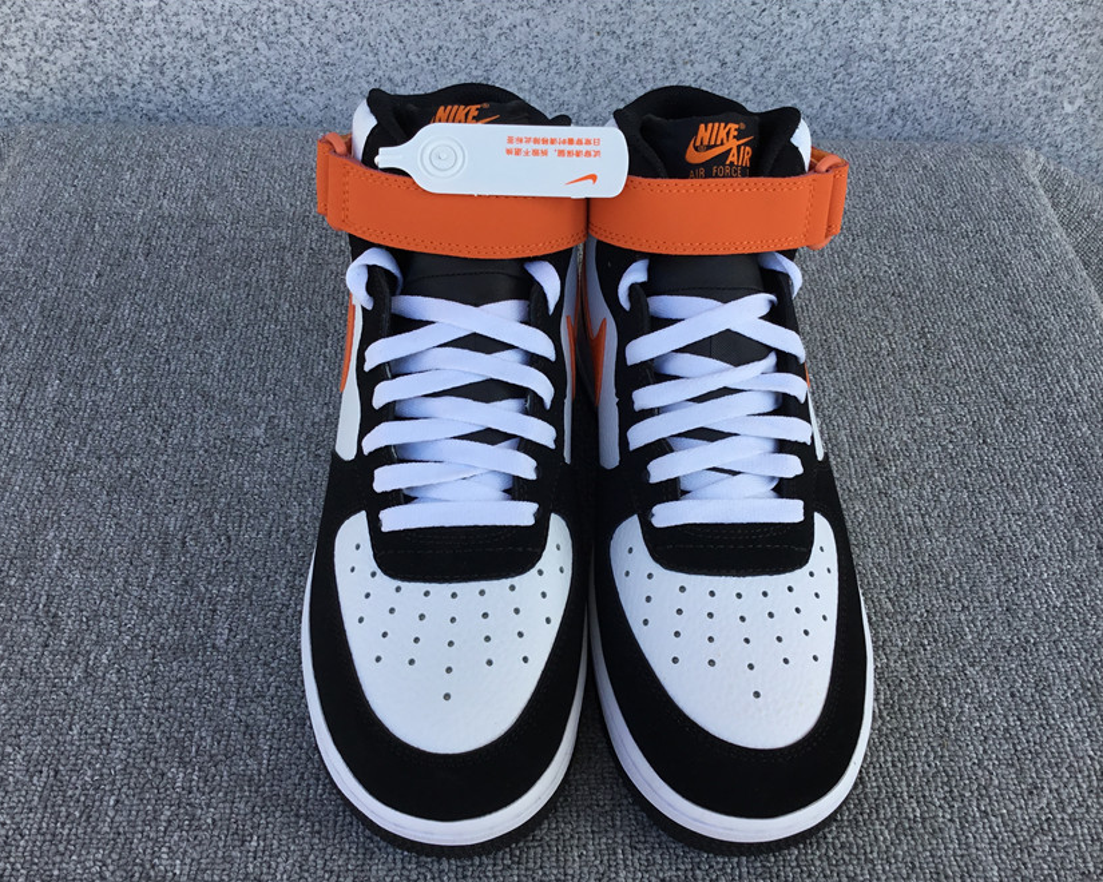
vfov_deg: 44.5
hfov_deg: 54.2
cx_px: 552
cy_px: 448
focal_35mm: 33
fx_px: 1077
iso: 25
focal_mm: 3.3
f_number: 2.4
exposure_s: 1/304
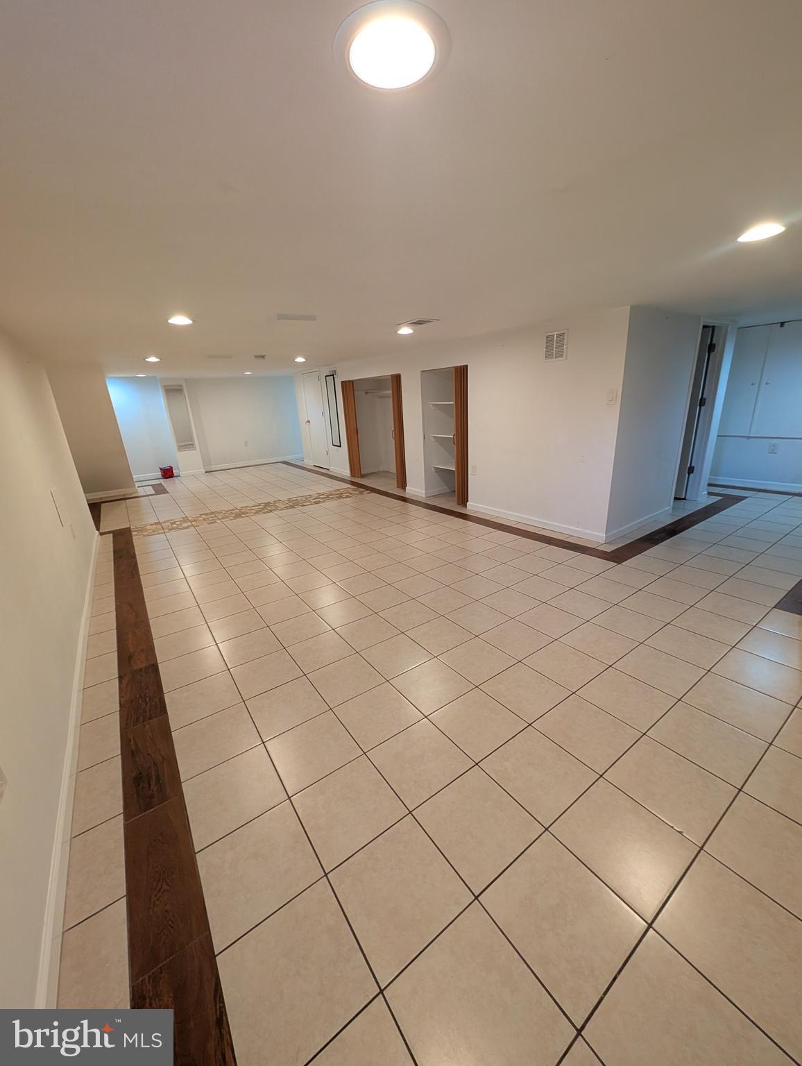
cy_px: 533
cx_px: 401
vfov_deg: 110.5
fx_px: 370
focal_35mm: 12
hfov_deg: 94.6
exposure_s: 1/120
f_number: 1.7
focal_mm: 2.02
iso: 297
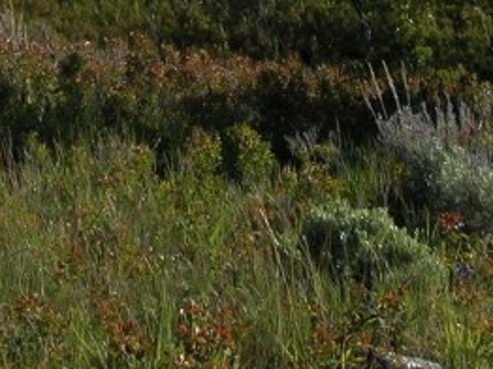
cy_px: -352
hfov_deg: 14.6
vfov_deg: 10.3
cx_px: 17
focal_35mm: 133
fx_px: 1892
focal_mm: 8.9
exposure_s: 1/308
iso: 100
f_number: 6.3
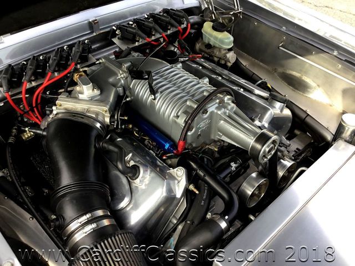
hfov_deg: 58.4
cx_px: 178
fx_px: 318
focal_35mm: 31
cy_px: 133
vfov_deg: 45.4
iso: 25
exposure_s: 1/120
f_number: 2.4
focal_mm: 3.3
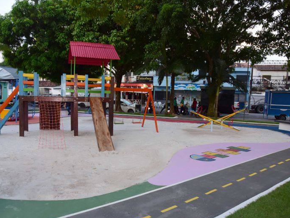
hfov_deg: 65.2
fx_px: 226
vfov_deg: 51.4
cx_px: 132
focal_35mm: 27
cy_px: 109
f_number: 4.5
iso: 1600
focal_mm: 24
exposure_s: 1/60
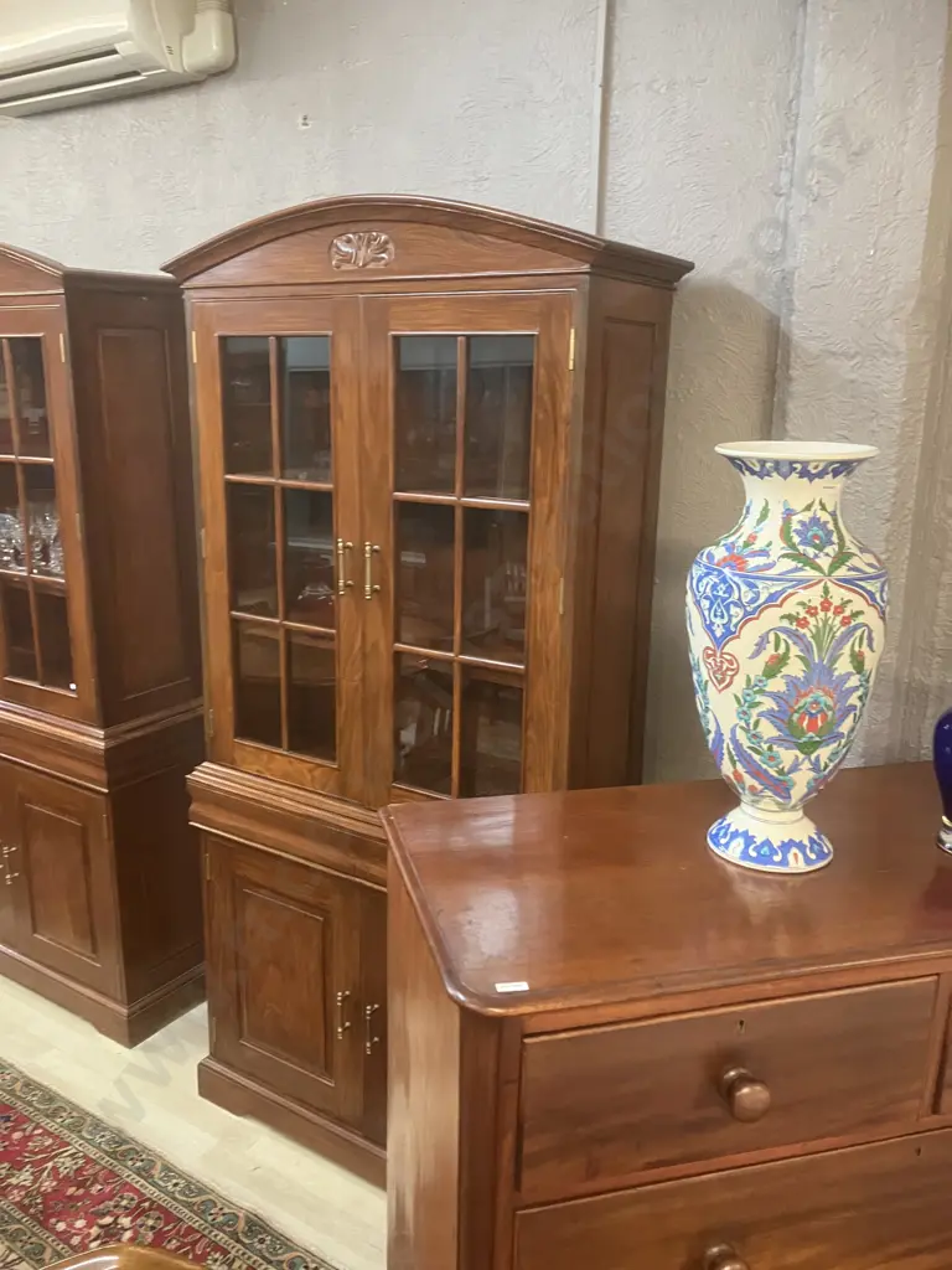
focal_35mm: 28
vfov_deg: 63.4
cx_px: 476
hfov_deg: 49.7
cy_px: 635
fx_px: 1027
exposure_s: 1/50
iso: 320
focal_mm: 3.99
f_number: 1.8
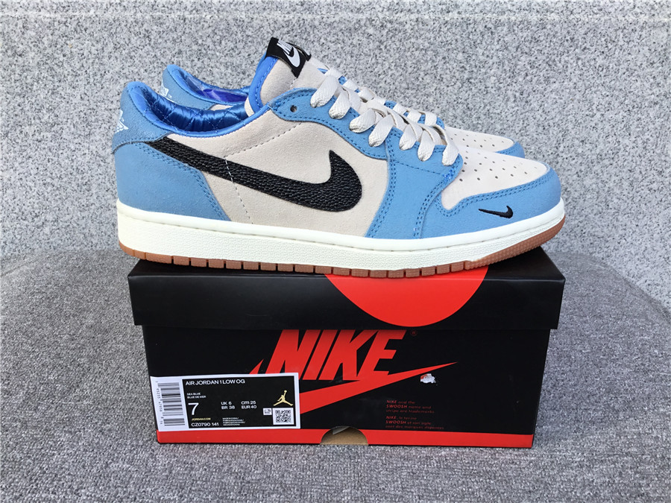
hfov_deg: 58.4
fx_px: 601
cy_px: 252
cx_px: 336
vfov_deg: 45.4
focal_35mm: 31
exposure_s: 1/129
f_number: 2.4
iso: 25
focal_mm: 3.3
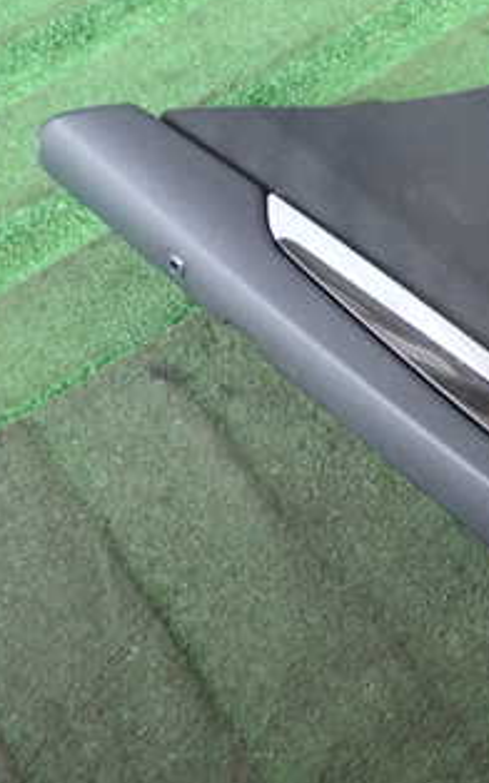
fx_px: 1558
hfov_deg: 16.4
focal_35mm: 73
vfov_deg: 28.2
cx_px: 716
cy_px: 347
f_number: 2.5
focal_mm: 6.37
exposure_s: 1/40
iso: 400
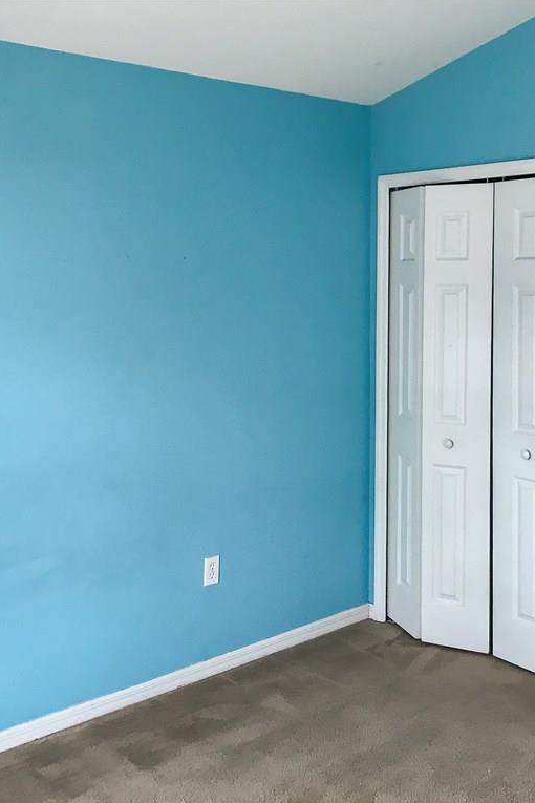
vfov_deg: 49.6
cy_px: 401
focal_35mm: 39
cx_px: 368
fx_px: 869
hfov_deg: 33.8
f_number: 1.8
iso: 40
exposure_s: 1/20
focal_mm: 3.99
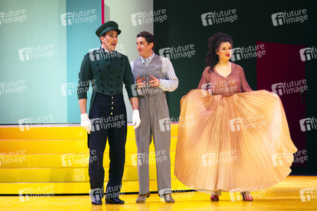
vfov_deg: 8.6
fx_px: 1408
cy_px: 106
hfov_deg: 12.8
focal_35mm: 160
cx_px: 158
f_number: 5
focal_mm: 160
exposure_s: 1/250
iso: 1600
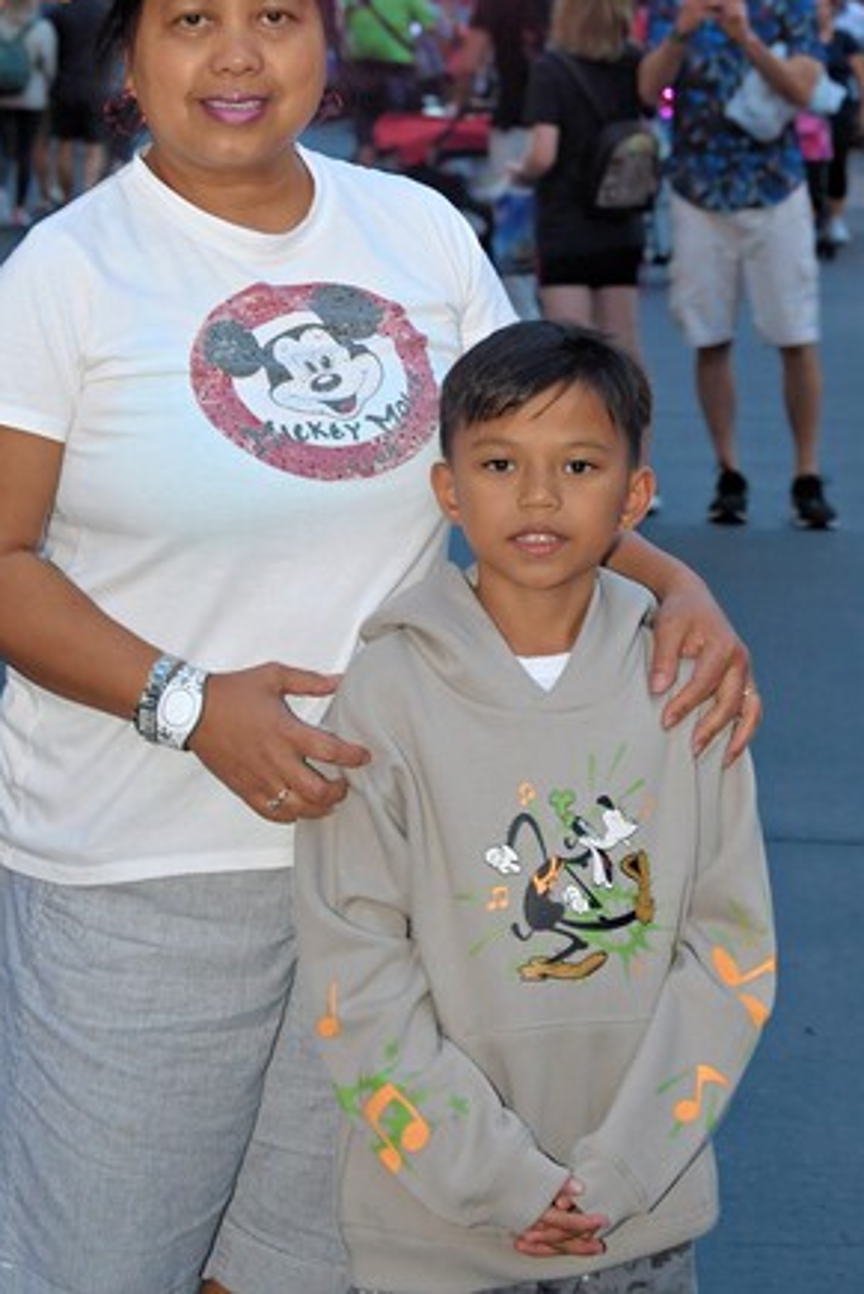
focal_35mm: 132
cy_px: 157
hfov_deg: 10.4
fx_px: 4748
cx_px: 422
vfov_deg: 15.4
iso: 800
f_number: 5.6
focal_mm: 50
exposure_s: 1/30
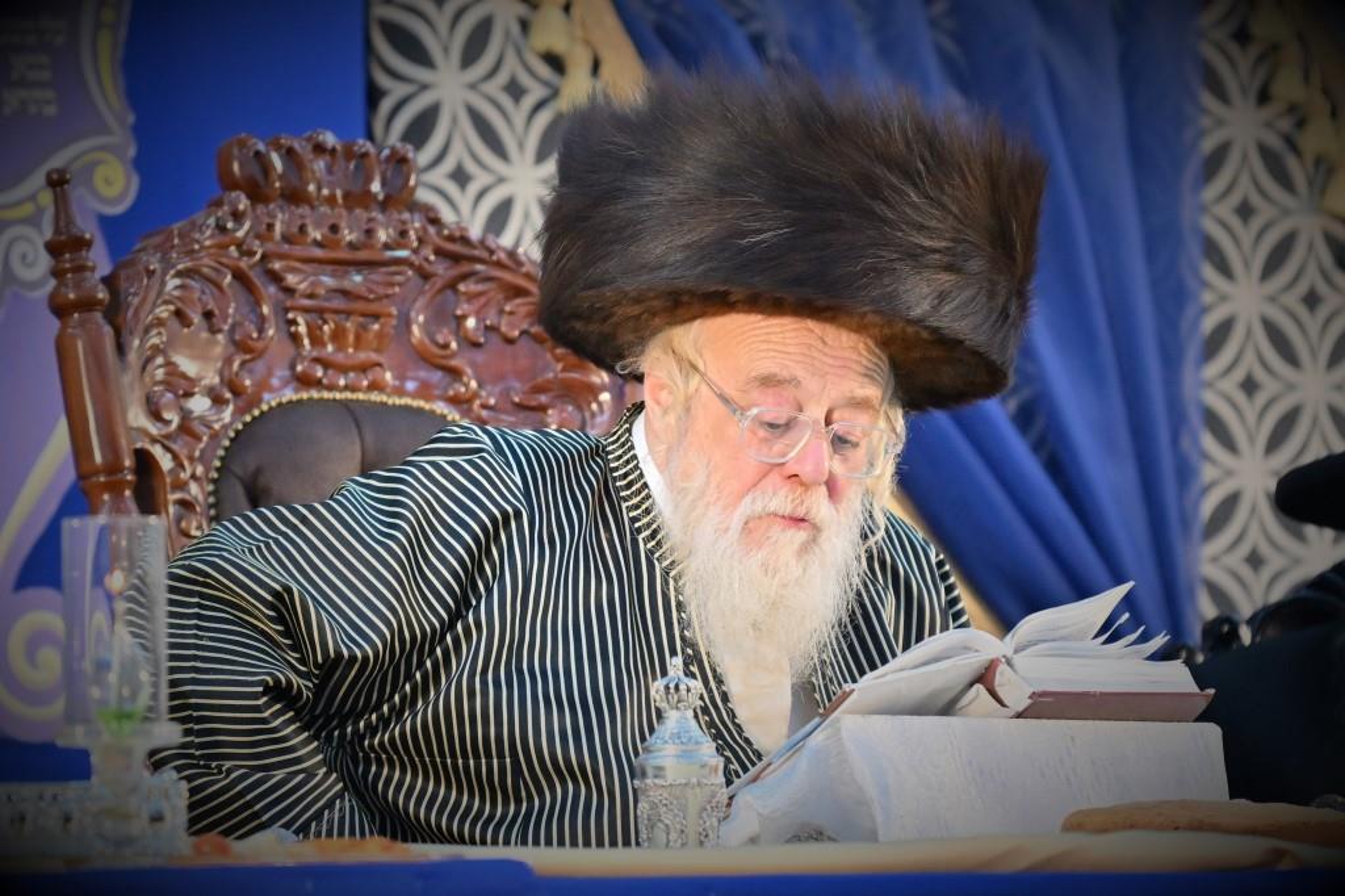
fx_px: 11204
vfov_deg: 4.6
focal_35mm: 300
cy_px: 448
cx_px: 672
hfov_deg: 6.9
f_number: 2.8
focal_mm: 200
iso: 800
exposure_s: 1/320
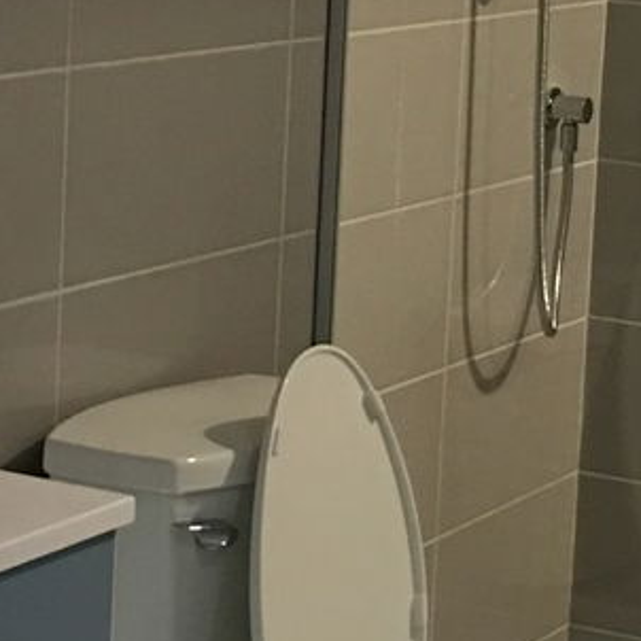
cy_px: 195
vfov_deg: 12.8
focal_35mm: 136
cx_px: 374
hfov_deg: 12.8
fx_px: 2849
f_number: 2.2
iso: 80
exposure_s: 1/10
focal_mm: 4.15
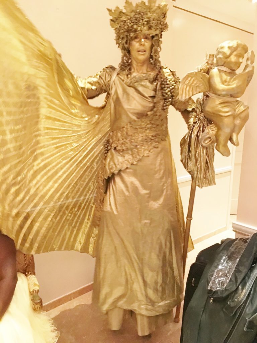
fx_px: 287
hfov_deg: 48.2
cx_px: 128
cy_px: 172
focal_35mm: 29
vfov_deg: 61.7
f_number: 2.2
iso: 320
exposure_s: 1/15
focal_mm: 4.15
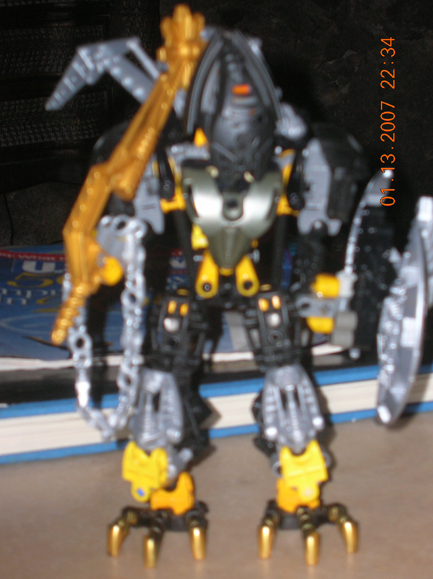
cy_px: 290
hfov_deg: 14.5
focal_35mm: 102
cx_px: 216
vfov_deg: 19.3
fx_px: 1704
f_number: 4.9
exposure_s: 1/60.1
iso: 91
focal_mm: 17.1
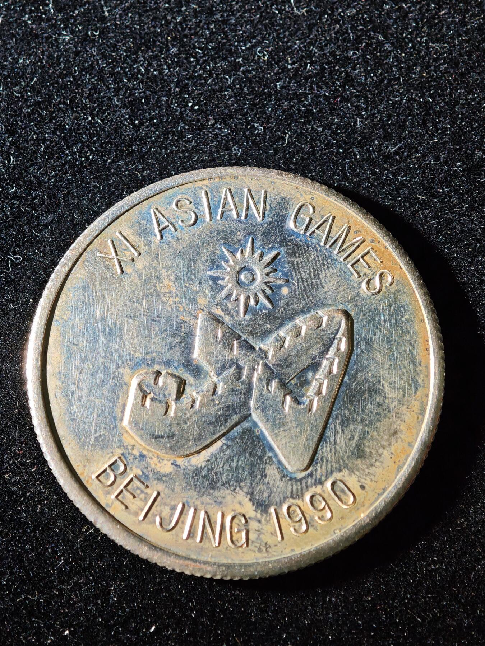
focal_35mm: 73
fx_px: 1364
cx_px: 242
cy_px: 323
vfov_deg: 26.7
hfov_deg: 20.2
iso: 200
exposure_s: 1/100
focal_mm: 9
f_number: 2
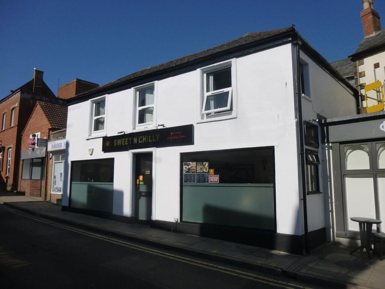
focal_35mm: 25
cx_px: 192
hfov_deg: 69.4
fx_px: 278
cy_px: 144
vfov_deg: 54.9
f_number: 9
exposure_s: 1/320
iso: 160
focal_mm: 4.5
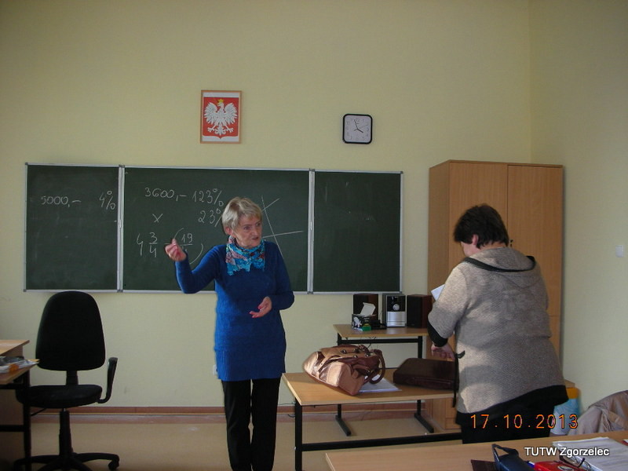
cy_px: 236
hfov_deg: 52.6
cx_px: 314
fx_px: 635
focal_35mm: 35
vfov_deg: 40.7
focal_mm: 5.8
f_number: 3
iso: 95
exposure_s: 1/60.1
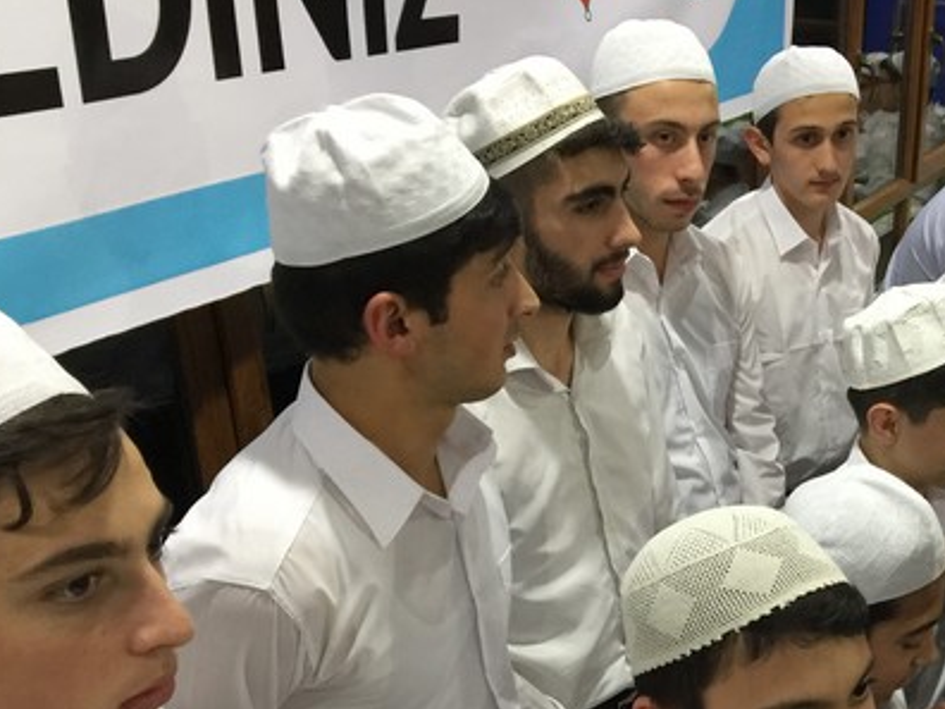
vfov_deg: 28.9
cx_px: 768
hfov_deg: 37.4
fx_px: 1338
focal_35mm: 49
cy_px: 587
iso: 100
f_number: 2.2
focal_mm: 4.15
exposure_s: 1/17
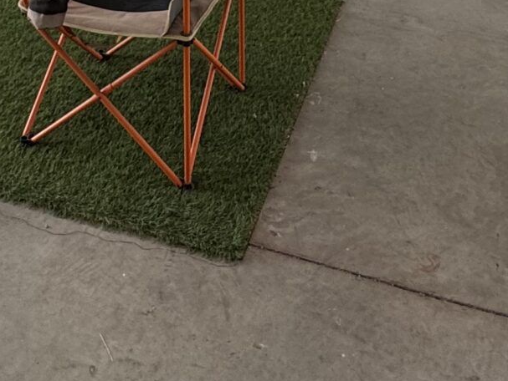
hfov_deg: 32.5
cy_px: -391
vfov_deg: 17.4
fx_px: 866
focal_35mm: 59
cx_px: 193
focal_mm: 2.22
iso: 50
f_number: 2.2
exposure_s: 1/99
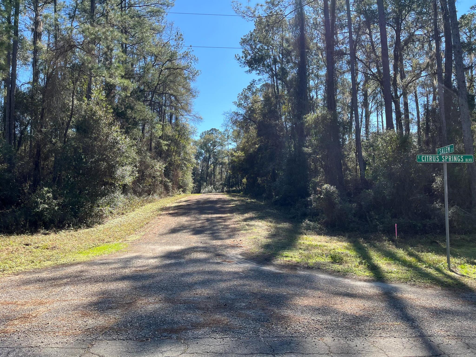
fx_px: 358
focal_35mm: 26
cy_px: 178
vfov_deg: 53.1
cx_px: 238
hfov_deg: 67.3
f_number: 1.6
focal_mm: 5.1
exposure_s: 1/1086
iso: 50
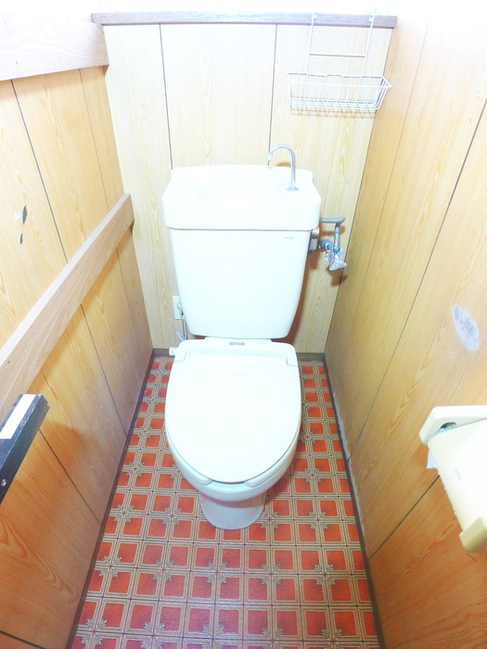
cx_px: 244
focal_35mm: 24
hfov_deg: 56.8
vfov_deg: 71.6
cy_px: 324
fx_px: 450
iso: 400
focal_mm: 5.1
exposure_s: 1/8
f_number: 2
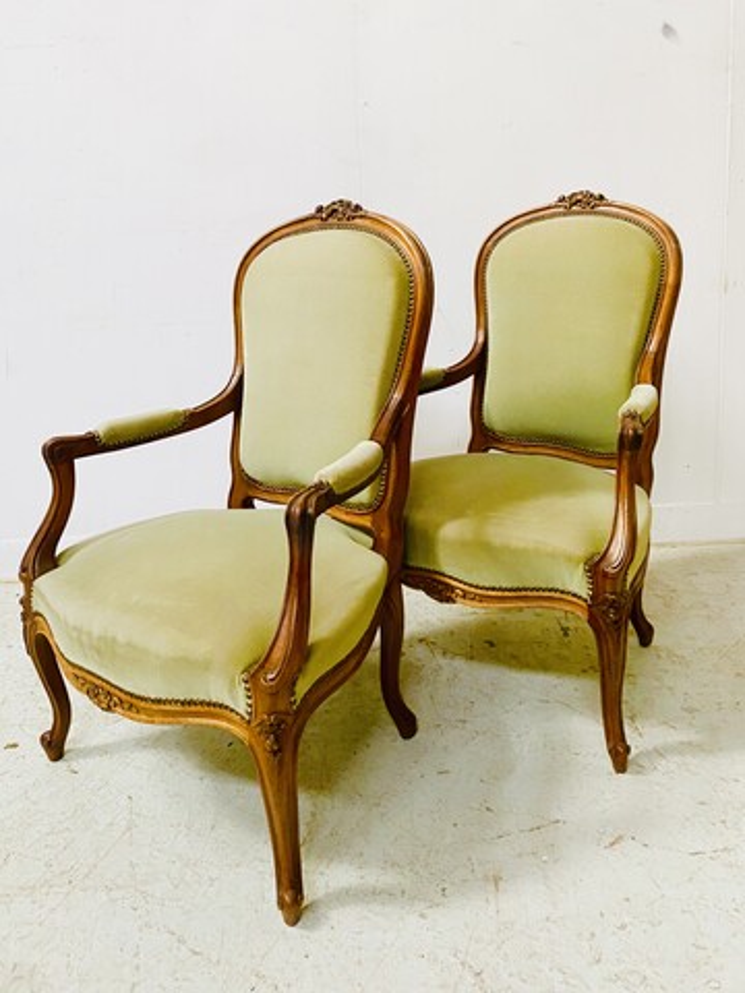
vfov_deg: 67.3
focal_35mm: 26
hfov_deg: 53.1
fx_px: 746
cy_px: 496
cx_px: 372
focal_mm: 4.25
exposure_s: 1/40
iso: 500
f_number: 1.8
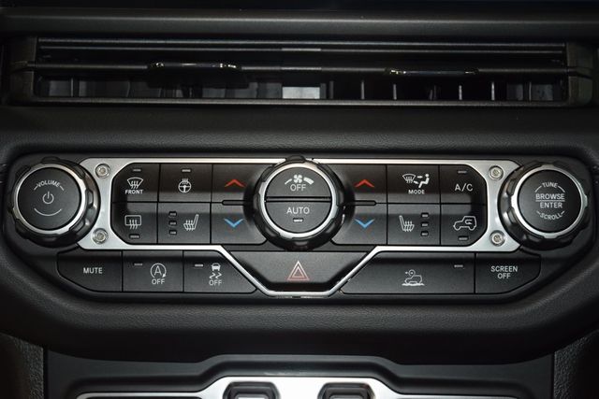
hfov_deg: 30.5
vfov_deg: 20.6
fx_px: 1098
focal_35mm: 66
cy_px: 200
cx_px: 300
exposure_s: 1/20
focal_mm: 44
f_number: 4.2
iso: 1000
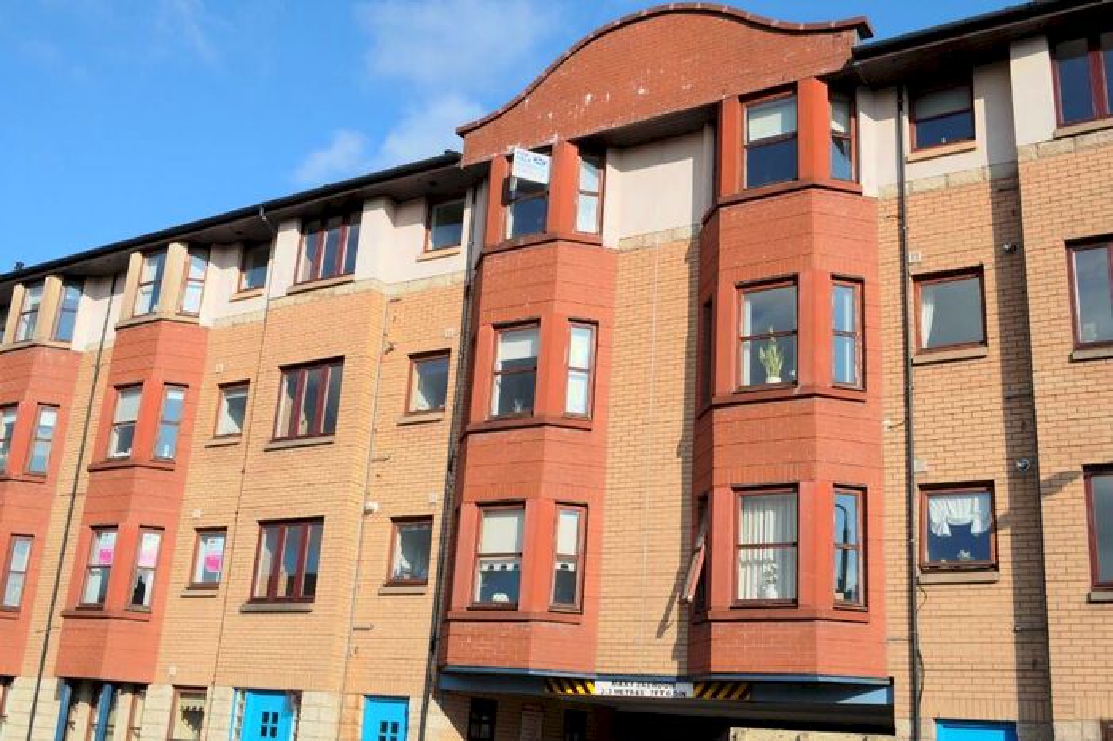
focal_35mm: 36
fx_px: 1112
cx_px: 556
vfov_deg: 36.8
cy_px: 370
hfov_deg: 53.2
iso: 400
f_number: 7.1
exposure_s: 1/800
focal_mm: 24
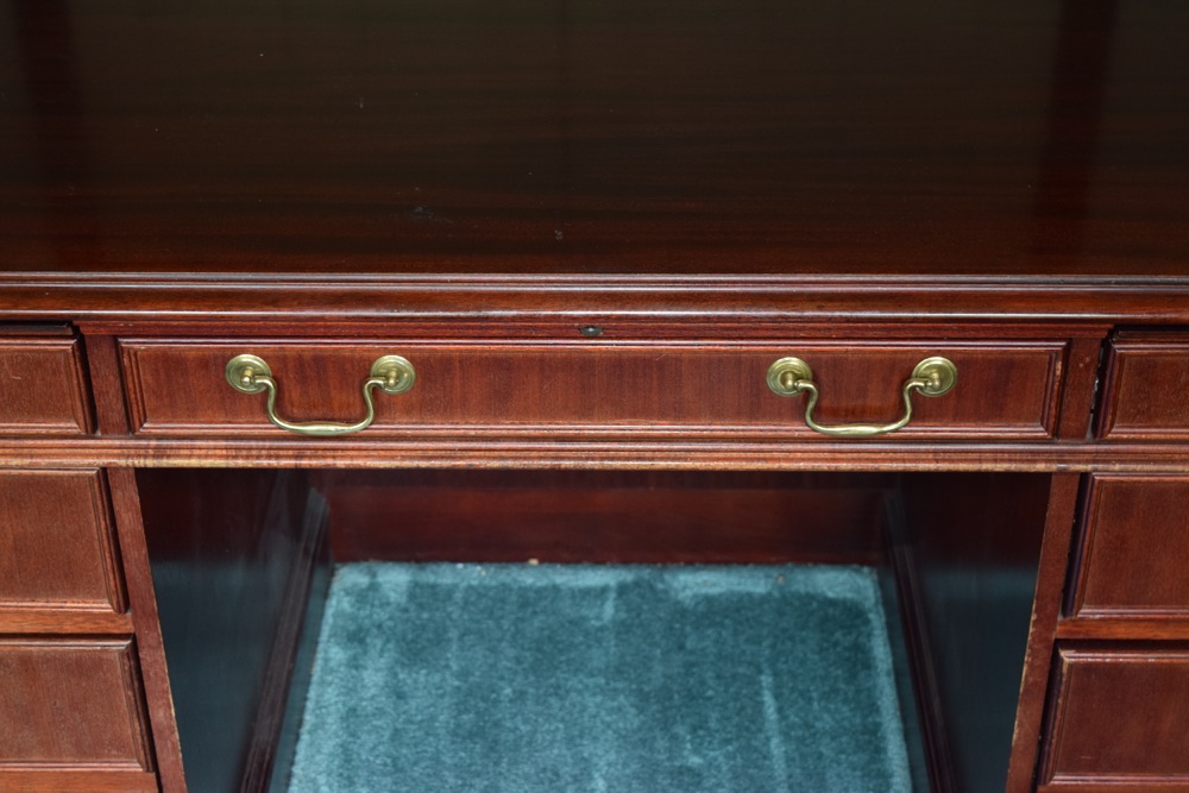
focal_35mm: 60
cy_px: 396
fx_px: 1982
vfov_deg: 22.6
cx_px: 594
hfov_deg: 33.4
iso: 800
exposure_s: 1/100
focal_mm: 40
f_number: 5.6
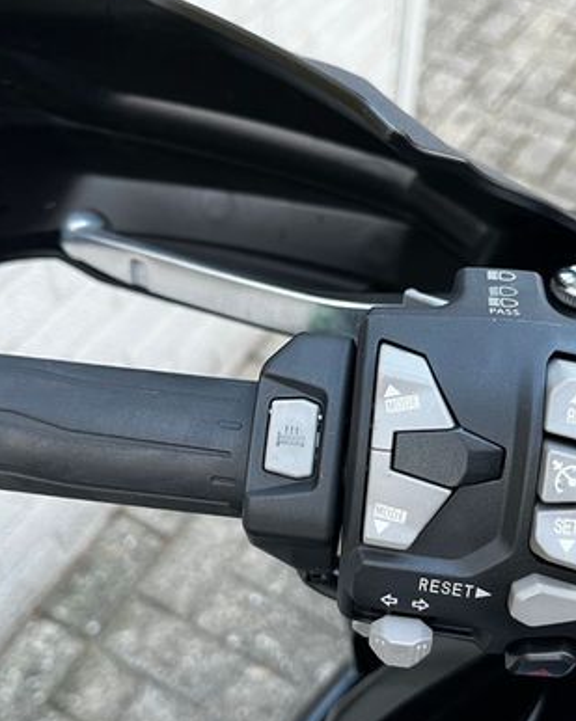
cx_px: 309
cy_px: 388
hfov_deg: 35.6
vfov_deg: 43.8
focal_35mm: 42
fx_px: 896
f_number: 1.6
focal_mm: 5.1
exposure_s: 1/80
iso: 125
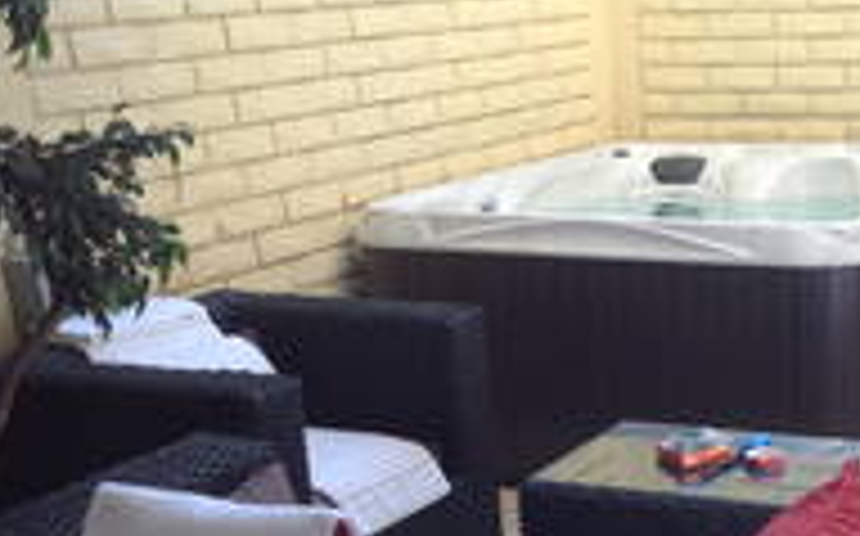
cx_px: 716
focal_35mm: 70
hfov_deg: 28.6
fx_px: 1639
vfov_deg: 18.1
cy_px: 550
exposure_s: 1/120
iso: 64
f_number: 2.4
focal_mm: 4.28
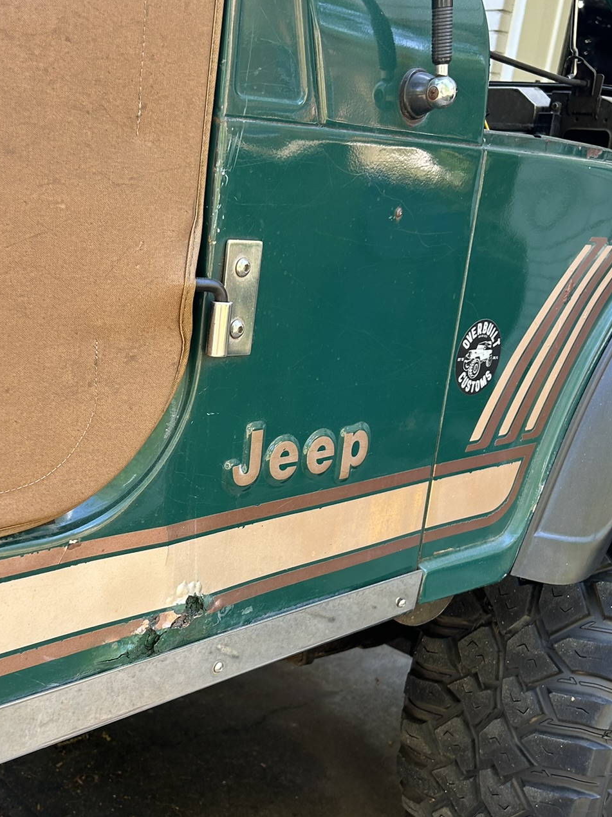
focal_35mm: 42
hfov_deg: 33.9
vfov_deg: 44.6
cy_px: 473
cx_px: 180
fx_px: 990
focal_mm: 5.7
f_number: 1.5
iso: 40
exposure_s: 1/121
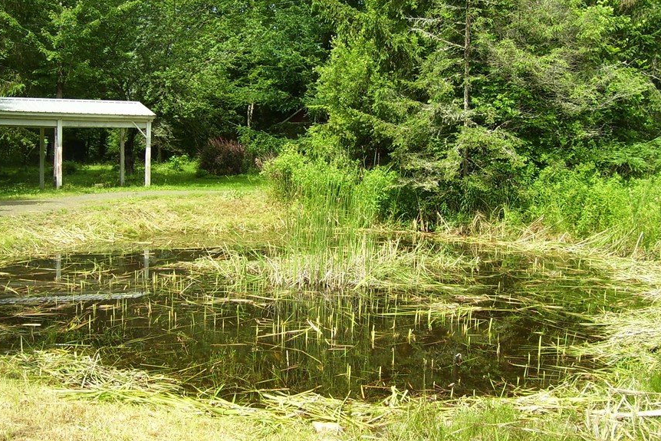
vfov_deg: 31.8
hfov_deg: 46.4
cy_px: 183
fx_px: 771
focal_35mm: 42
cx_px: 321
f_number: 4.8
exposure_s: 1/250
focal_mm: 5.6
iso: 80
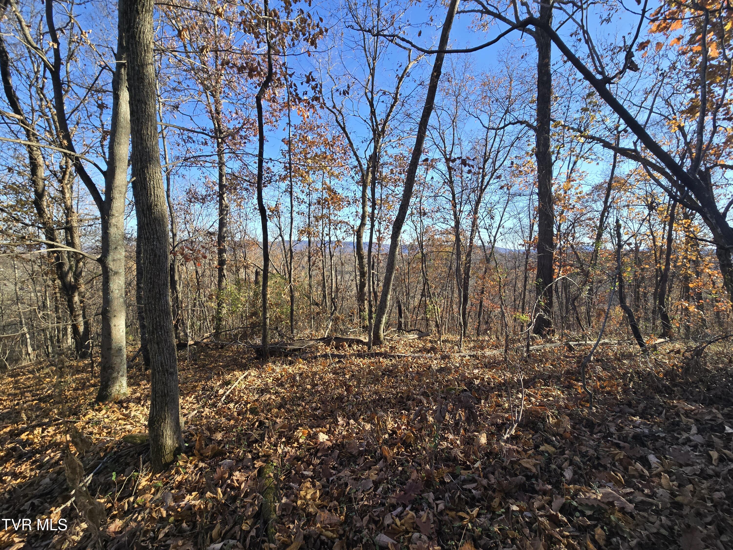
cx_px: 366
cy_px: 275
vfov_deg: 89.9
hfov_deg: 106.2
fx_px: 275
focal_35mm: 13
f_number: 2.2
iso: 50
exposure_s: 1/598
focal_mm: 2.2
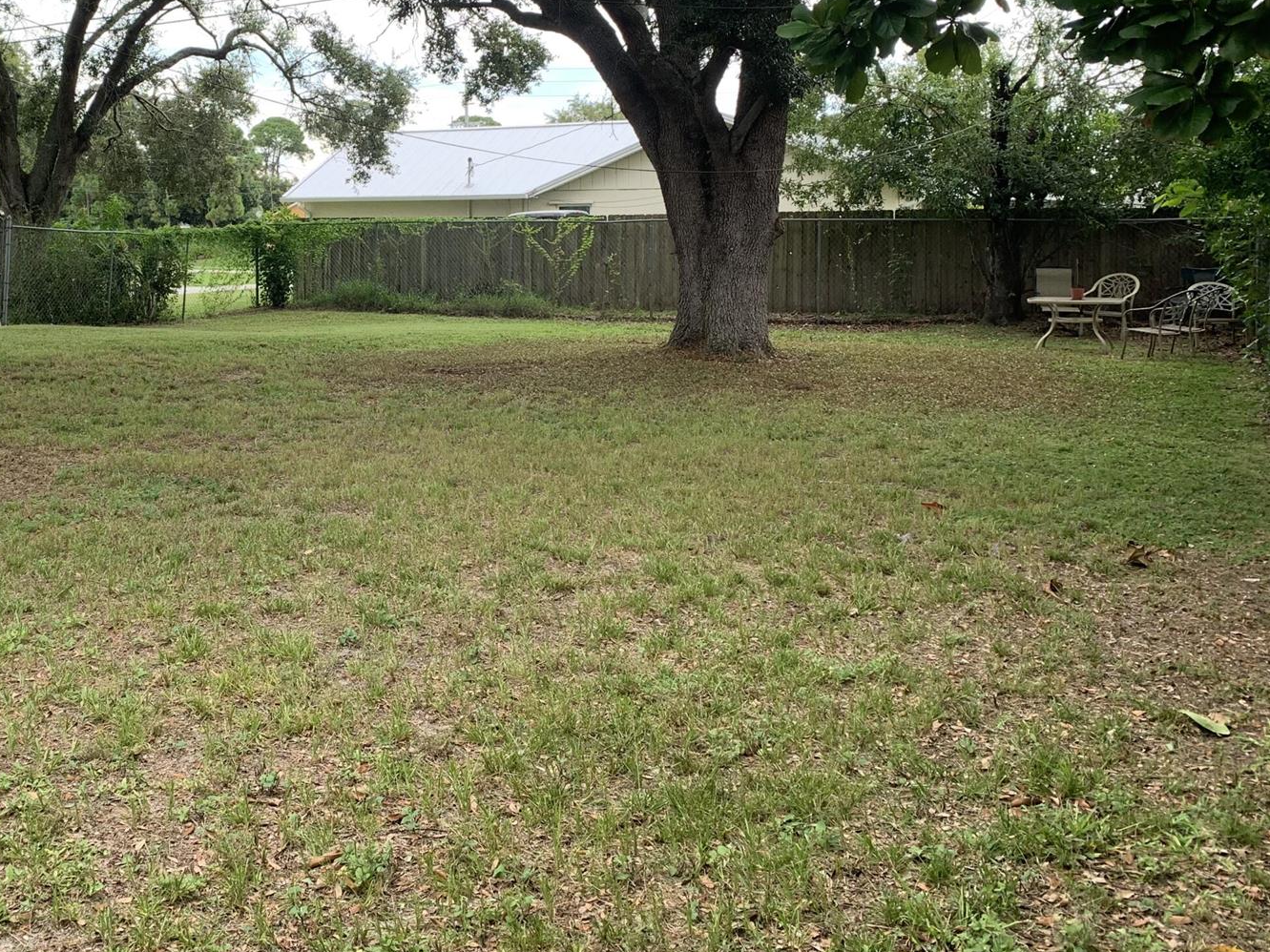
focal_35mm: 40
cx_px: 342
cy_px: 300
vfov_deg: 35.5
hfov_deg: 45.4
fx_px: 1467
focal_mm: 4.25
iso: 25
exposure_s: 1/139
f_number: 1.8
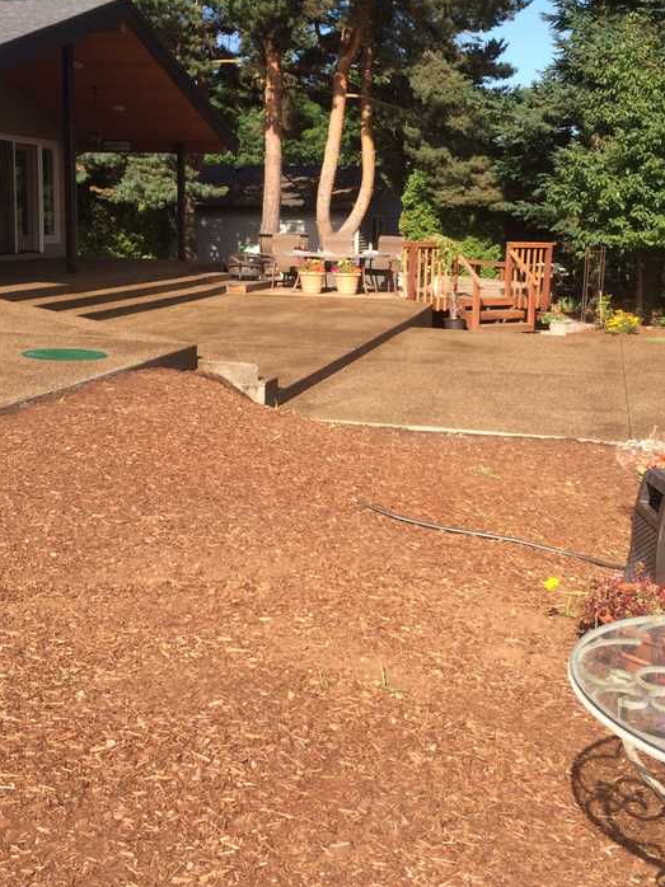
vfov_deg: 43.7
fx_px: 1102
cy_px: 358
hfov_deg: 33.6
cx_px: 329
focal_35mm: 43
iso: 32
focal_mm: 4.12
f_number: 2.2
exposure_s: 1/1109
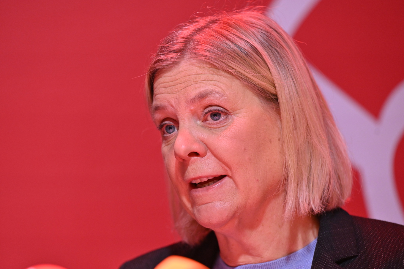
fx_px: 2244
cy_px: 134
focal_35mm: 200
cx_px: 202
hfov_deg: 10.3
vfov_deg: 6.9
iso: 2500
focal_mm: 200
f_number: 4
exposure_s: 1/200
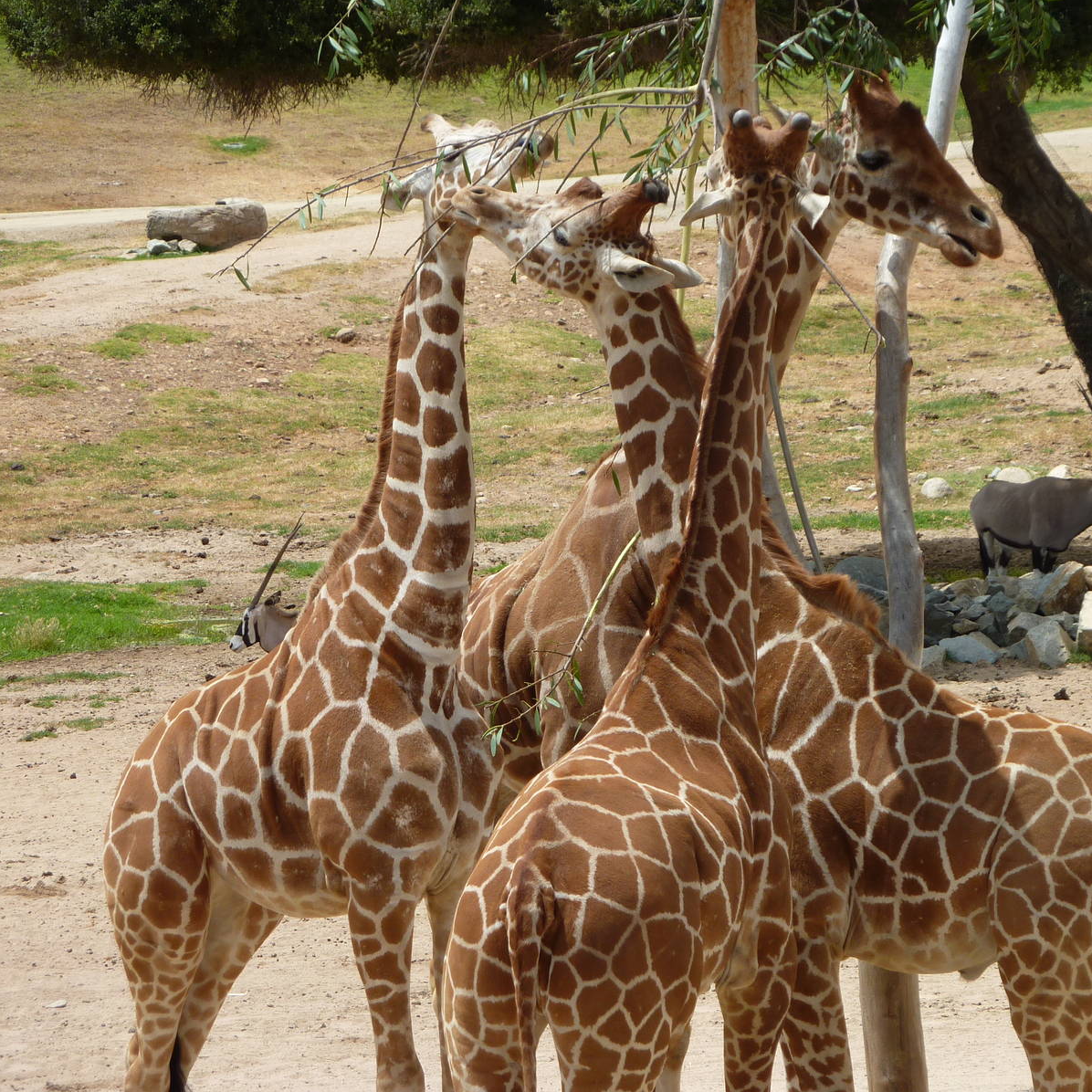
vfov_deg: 10.8
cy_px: 545
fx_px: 5782
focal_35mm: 162
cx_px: 641
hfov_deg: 10.8
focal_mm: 22.5
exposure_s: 1/400
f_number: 5
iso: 80
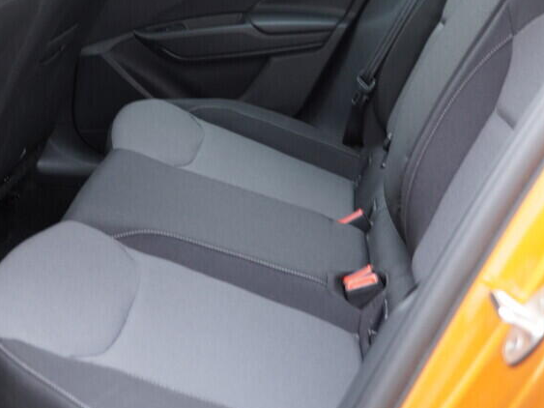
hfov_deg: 30.7
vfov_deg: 23.2
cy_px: 165
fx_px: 990
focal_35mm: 63
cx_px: 305
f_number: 2.8
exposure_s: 1/40
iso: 500
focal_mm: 24
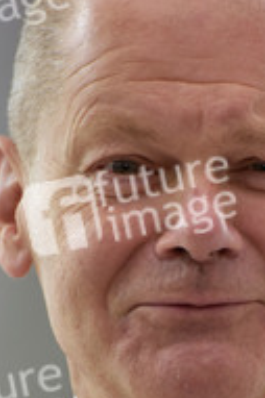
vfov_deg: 3.5
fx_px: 6482
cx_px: 190
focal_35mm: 586
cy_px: 310
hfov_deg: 2.3
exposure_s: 1/125
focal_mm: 280
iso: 1800
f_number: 5.6
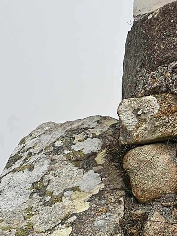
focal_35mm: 145
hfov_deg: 10.0
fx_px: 988
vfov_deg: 13.6
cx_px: 226
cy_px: 106
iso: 10
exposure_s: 1/1894
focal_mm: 6.3
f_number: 1.7
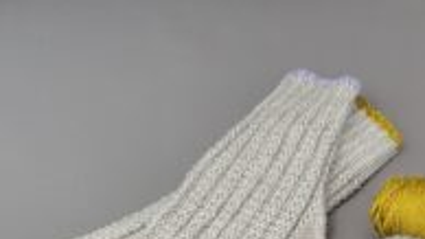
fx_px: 597
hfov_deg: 38.4
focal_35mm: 53
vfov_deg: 20.9
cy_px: 296
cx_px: 309
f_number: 1.8
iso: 80
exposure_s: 1/120
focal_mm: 4.25
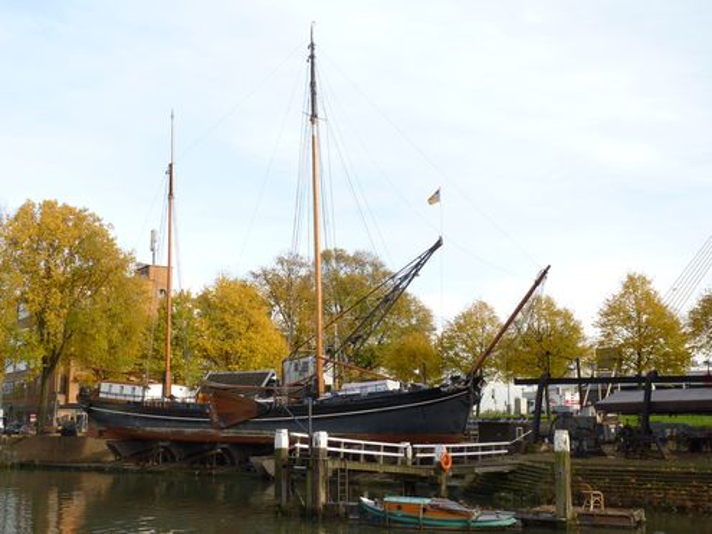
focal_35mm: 49
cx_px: 356
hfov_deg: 38.9
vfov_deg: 29.7
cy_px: 267
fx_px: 1008
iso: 80
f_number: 4
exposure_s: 1/160
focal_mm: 8.7
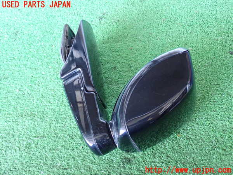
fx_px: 242
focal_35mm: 36
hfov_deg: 51.4
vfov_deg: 39.7
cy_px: 88
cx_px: 116
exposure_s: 1/30
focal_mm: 6.37
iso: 800
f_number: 2.5
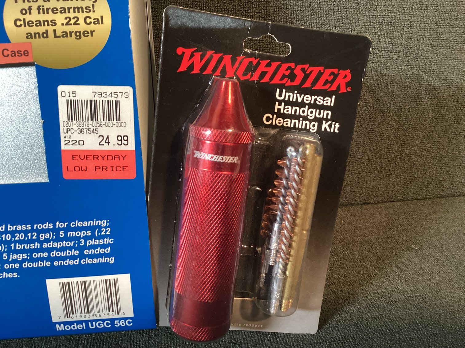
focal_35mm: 31
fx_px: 416
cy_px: 174
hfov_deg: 58.3
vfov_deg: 45.4
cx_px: 232
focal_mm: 3.3
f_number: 2.4
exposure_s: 1/40
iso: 320
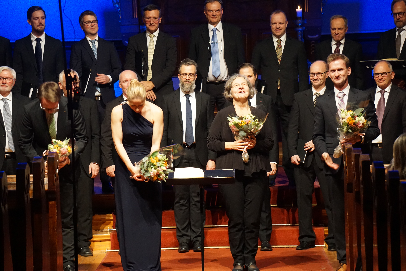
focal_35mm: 156
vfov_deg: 8.8
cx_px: 203
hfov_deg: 13.2
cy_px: 136
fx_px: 1759
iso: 3200
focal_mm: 104
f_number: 5.6
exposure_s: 1/80
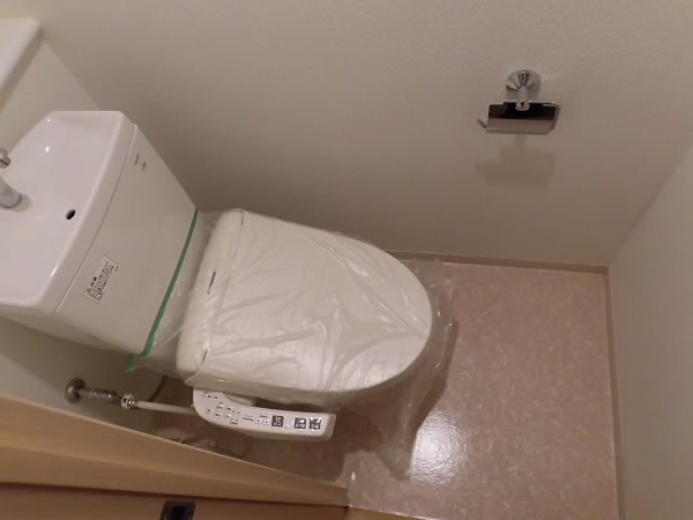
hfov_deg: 71.6
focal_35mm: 24
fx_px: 480
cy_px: 260
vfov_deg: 56.8
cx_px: 346
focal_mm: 4.3
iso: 320
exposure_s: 1/40
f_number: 3.1
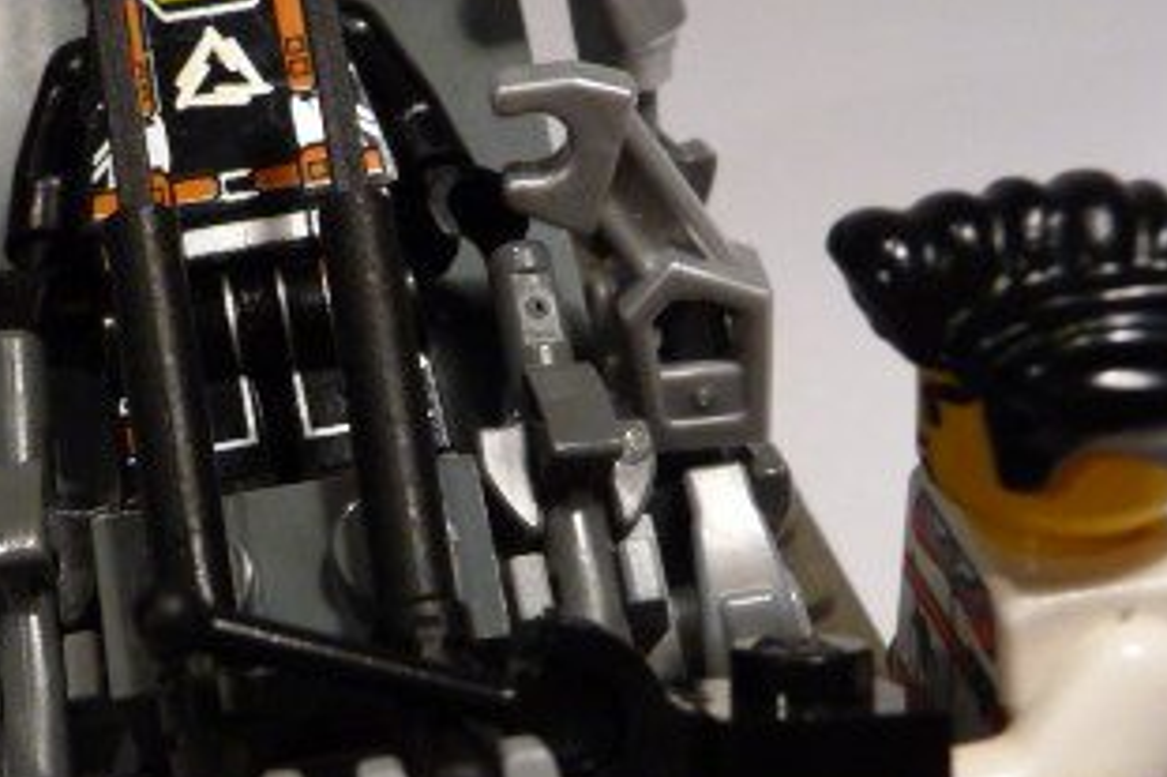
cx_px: 221
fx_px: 1944
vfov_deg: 22.6
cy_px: 409
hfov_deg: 32.4
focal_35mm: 60
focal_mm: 4.7
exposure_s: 1/160
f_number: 3.3
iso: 400
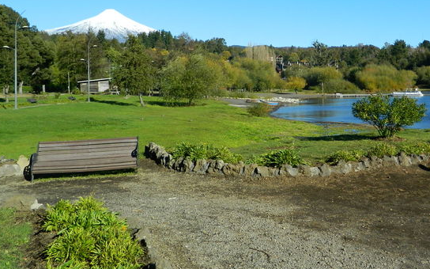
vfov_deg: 32.4
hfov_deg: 49.9
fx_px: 457
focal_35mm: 39
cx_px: 266
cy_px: 80
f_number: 3.1
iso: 80
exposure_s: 1/1000
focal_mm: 4.5
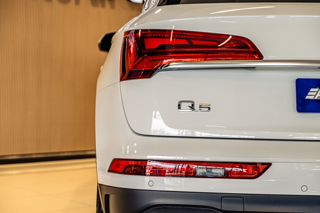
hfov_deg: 27.0
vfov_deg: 18.2
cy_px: 106
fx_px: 667
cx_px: 160
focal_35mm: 75
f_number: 5
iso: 500
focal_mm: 75
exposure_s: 1/200
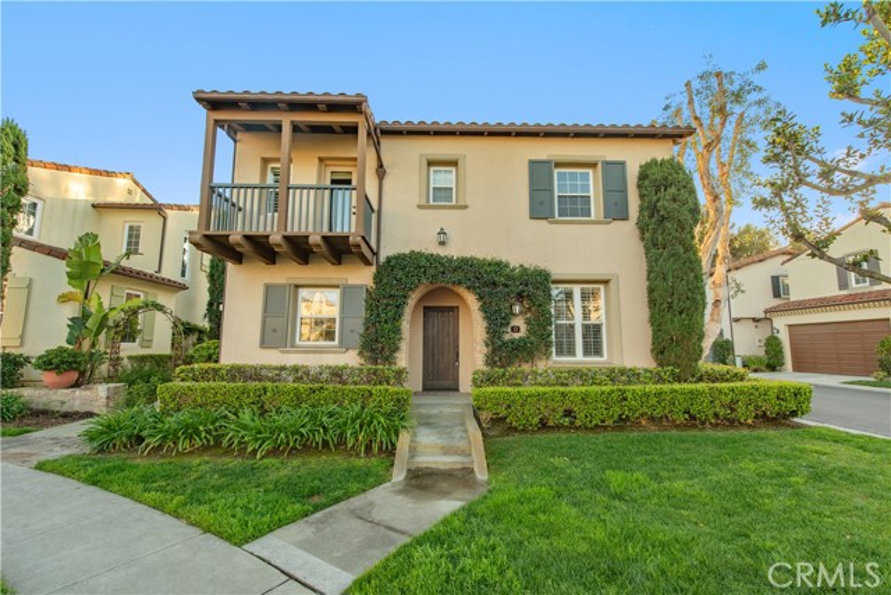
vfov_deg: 73.8
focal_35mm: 16
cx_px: 446
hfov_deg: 96.7
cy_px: 298
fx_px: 396
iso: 400
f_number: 7.1
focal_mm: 16
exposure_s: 1/200
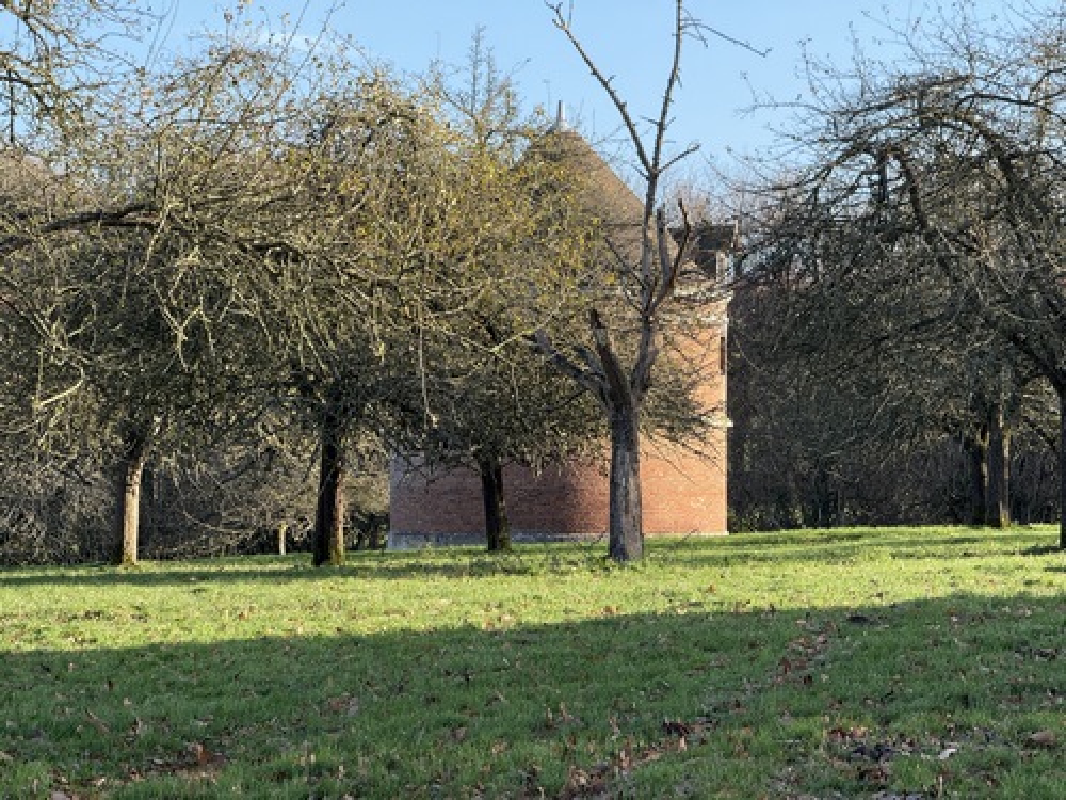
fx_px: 3695
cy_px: 400
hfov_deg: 16.4
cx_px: 533
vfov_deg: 12.3
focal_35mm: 120
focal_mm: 15.66
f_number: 2.8
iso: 64
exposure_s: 1/256
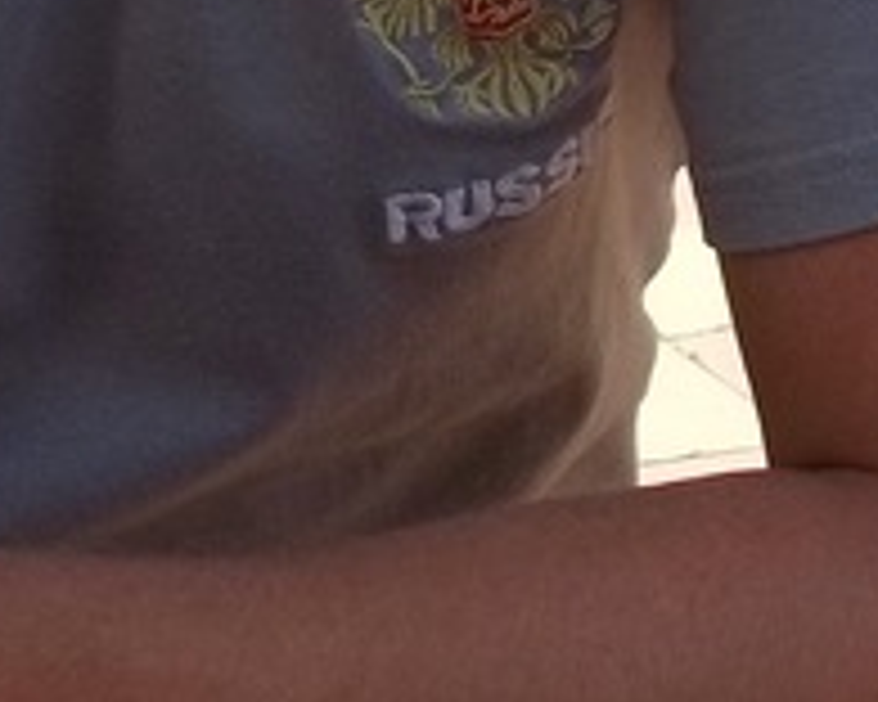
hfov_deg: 11.3
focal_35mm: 171
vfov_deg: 8.7
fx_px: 4444
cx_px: 221
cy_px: -551
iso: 64
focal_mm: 5.7
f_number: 2.9
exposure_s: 1/400
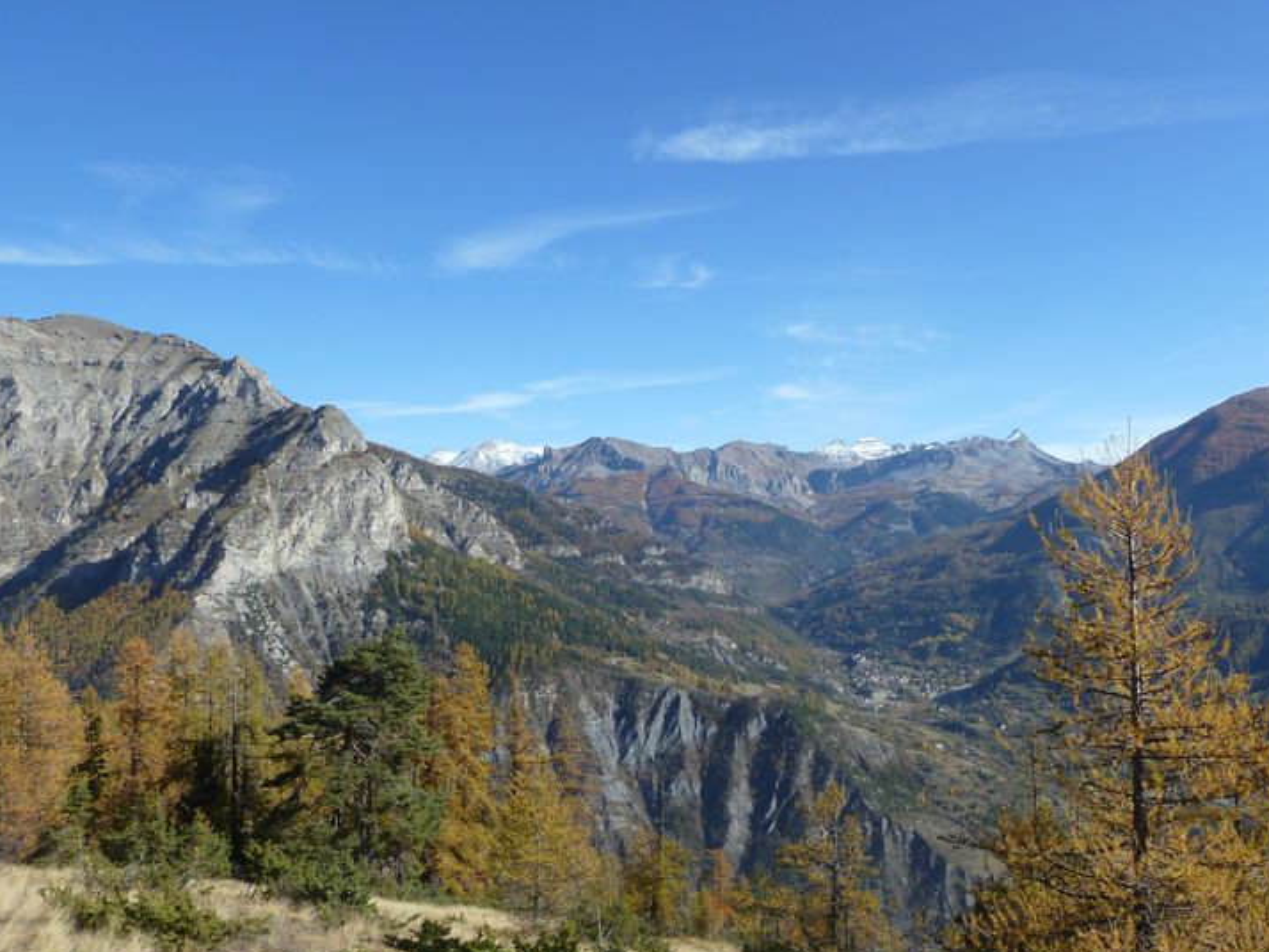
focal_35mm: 28
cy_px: 515
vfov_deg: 49.7
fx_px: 1027
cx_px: 695
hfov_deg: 63.3
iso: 80
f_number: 4.5
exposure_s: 1/500
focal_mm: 4.1
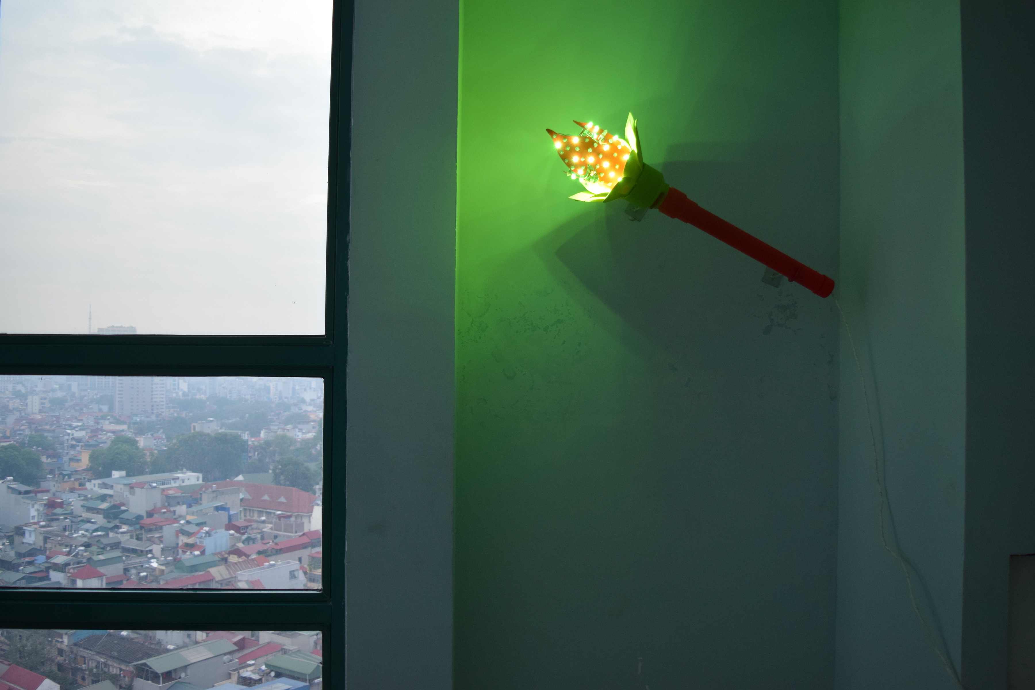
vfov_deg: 41.7
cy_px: 345
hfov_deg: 59.5
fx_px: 906
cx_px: 518
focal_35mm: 32
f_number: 4
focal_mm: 21
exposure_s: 1/60
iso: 640
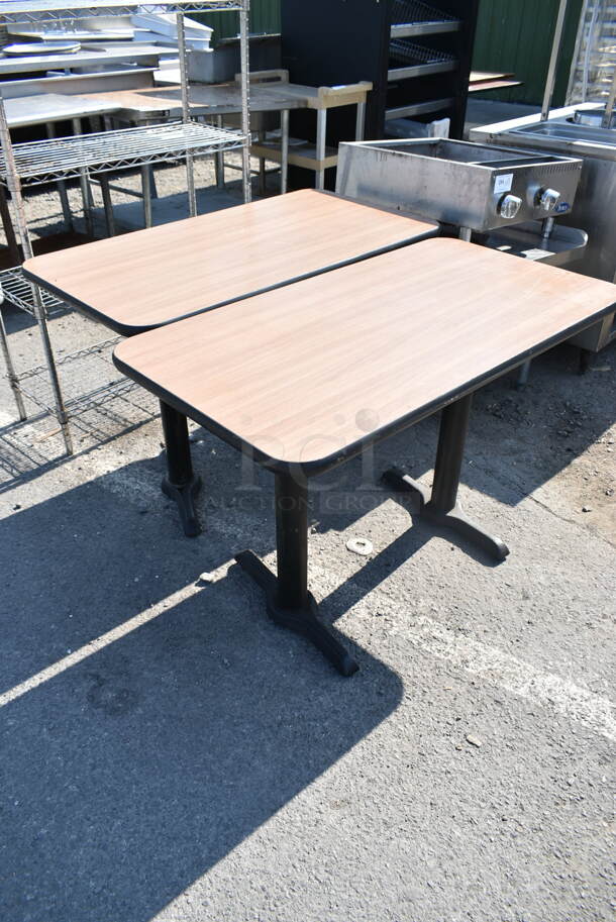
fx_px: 692
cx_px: 308
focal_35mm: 27
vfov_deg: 67.3
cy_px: 461
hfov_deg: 48.0
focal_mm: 18
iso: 100
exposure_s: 1/160
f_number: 6.3
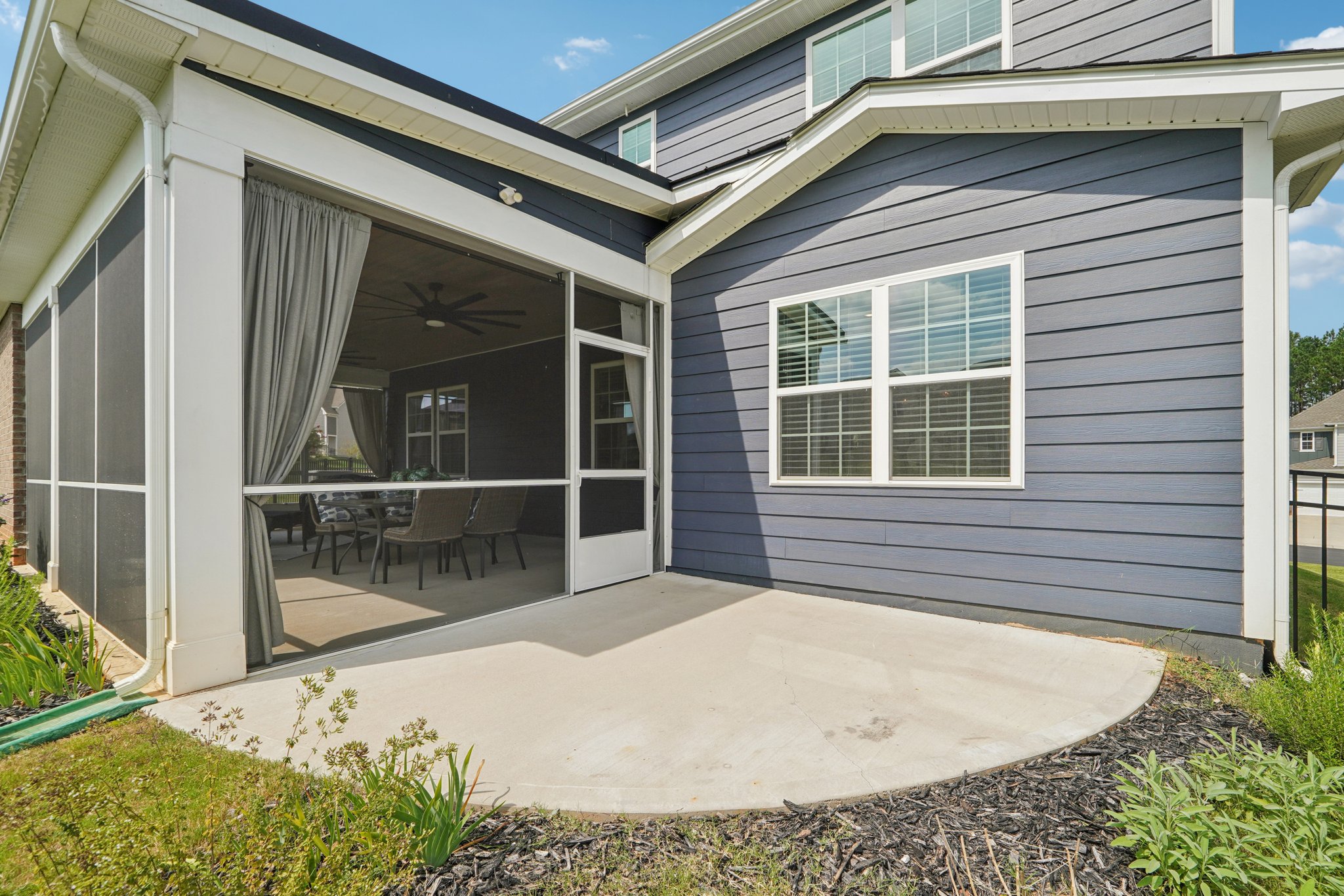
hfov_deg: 100.4
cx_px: 672
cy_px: 448
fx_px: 560
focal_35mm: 15
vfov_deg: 77.3
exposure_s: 1/90
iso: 100
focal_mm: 10
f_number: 8
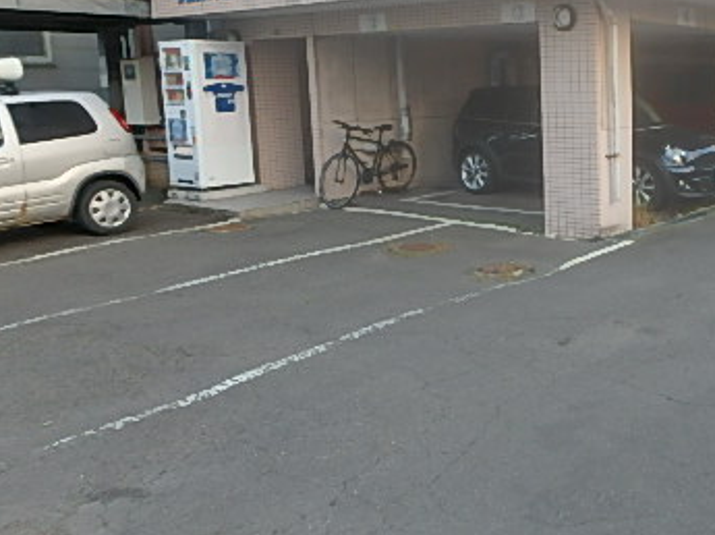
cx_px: 657
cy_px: 207
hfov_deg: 43.4
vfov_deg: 36.6
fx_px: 805
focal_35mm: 39
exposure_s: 1/80
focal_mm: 3.7
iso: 125
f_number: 3.5
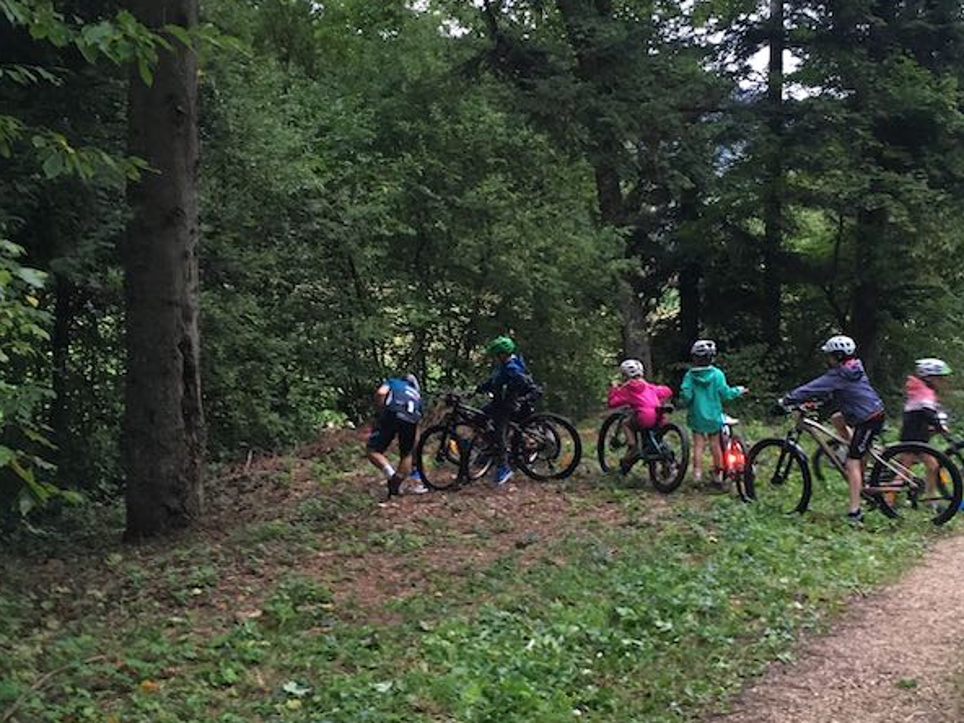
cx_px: 557
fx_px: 1365
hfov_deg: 38.8
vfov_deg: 29.7
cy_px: 334
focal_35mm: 49
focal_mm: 4.15
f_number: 2.2
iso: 200
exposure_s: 1/20
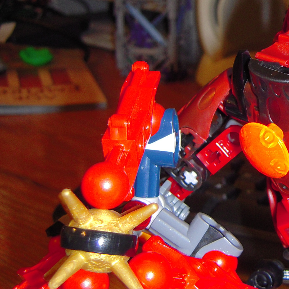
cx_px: 294
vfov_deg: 23.3
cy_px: 122
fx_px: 699
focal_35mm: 74
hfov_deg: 22.4
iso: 100
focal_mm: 5
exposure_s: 1/20
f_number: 2.7
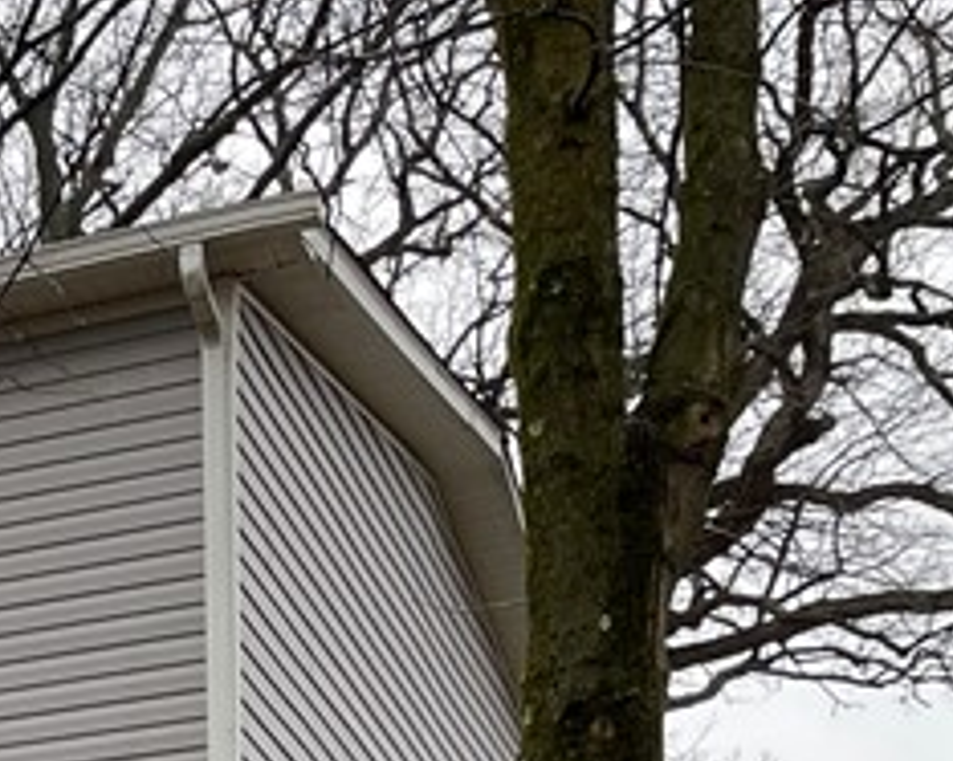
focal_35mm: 111
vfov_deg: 12.9
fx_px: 3129
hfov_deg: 14.3
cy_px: 1245
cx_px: -977
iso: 32
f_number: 1.6
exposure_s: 1/188
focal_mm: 4.2
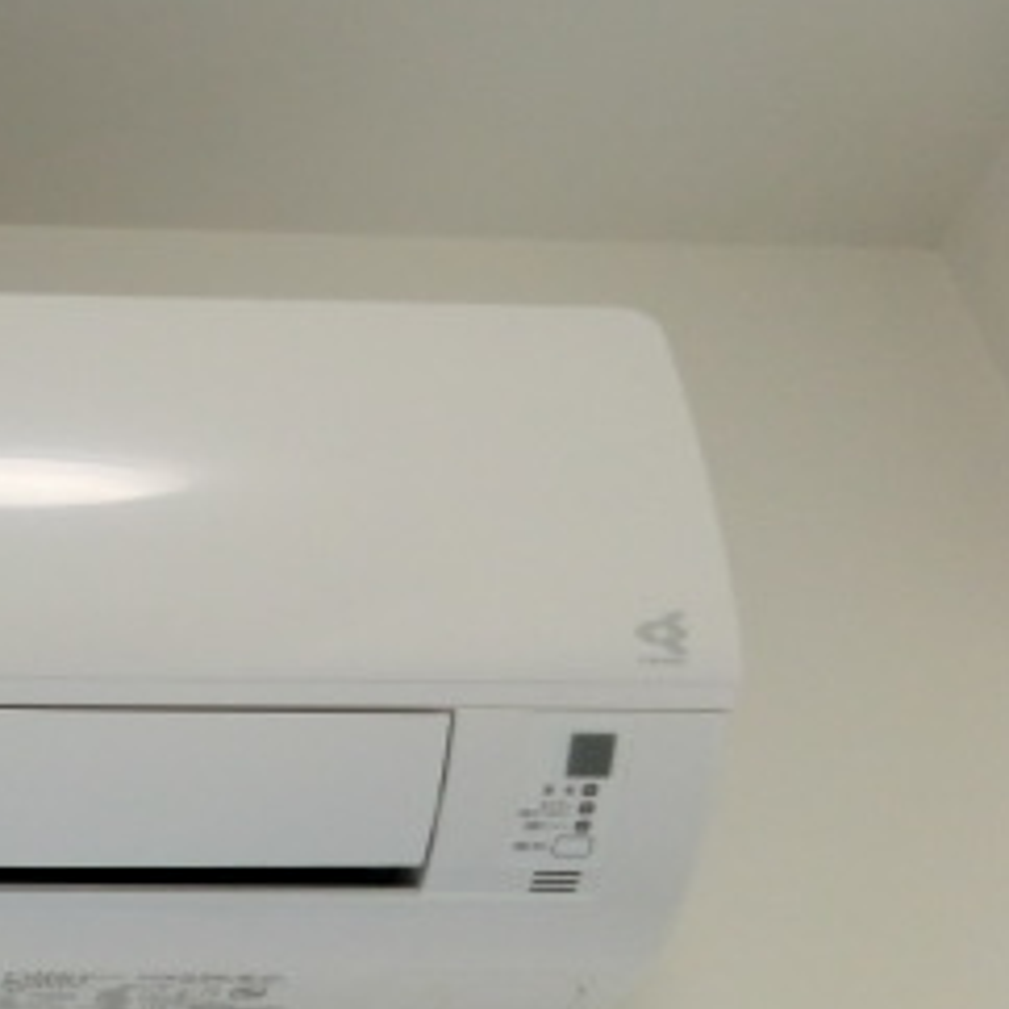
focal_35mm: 56
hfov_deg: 26.1
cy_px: 625
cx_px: -300
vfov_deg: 30.4
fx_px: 1847
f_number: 3.2
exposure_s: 1/60
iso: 125
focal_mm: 4.3
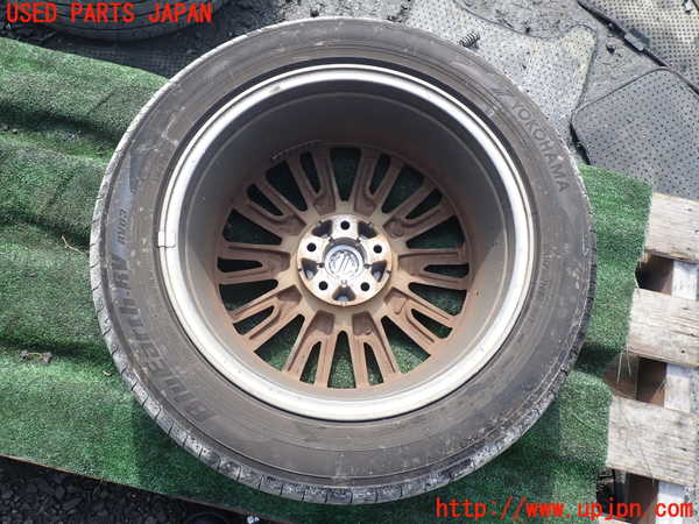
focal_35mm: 25
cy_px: 262
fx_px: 505
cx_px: 350
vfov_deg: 54.9
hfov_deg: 69.4
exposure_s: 1/320
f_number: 2.8
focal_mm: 4.5
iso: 100
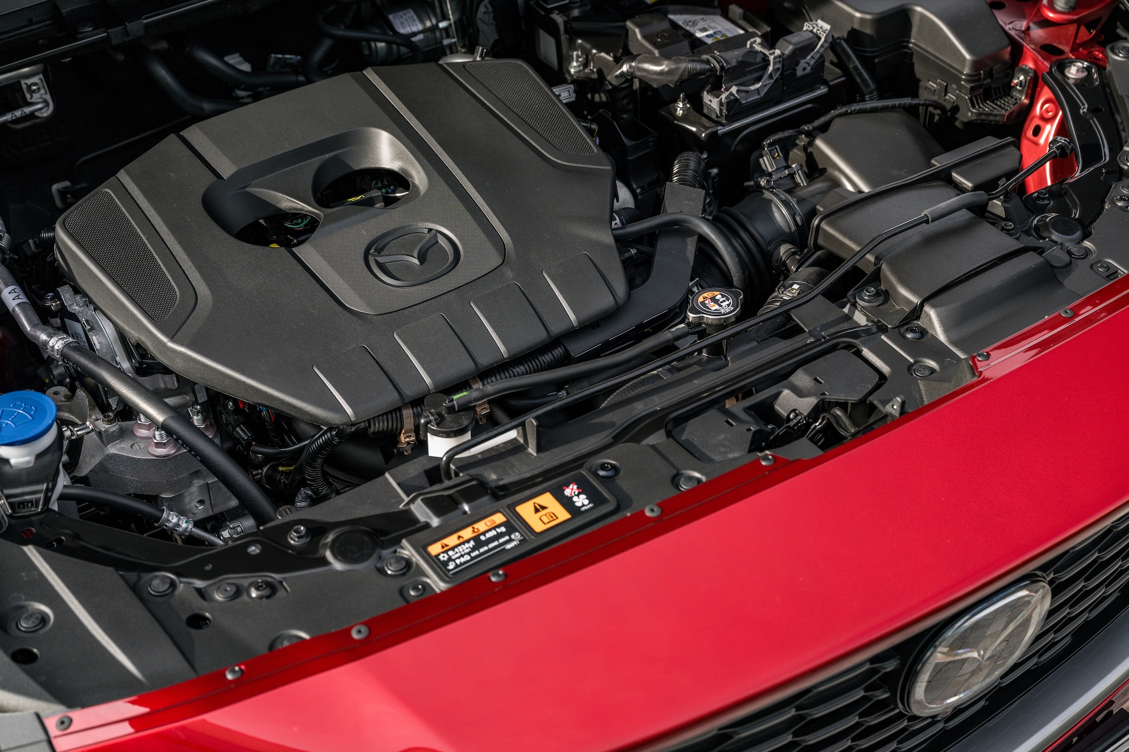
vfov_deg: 23.8
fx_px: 1787
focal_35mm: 57
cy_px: 376
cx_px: 564
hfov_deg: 35.1
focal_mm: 57
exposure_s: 1/125
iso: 400
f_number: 6.3
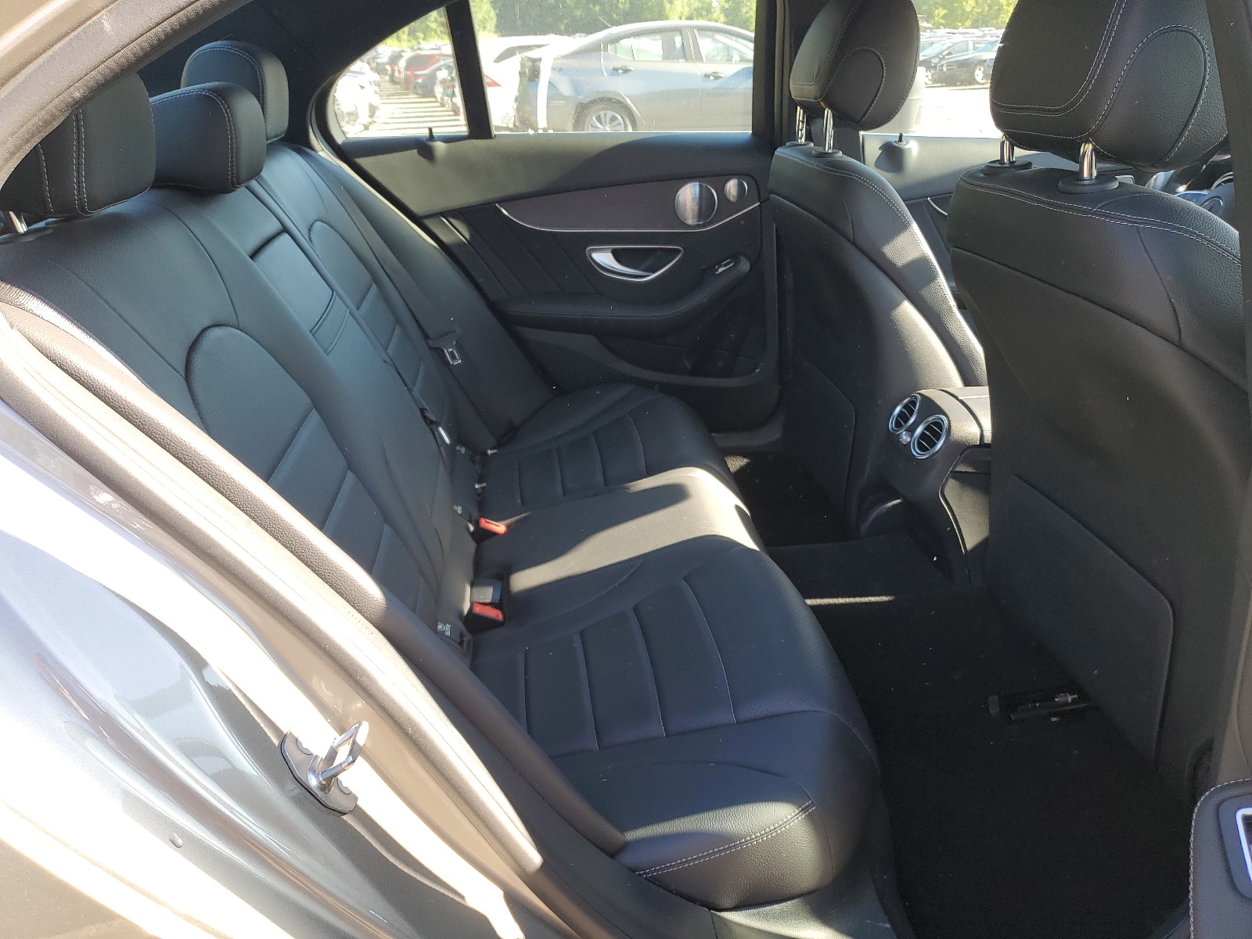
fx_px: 940
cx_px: 626
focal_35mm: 26
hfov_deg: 67.3
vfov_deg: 53.1
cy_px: 470
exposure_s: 1/189
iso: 50
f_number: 1.5
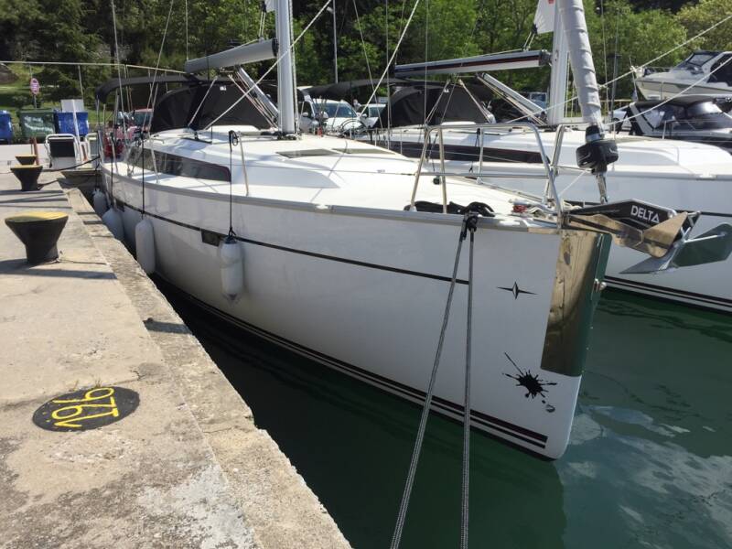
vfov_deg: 48.2
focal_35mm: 29
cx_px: 366
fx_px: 613
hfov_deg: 61.7
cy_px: 274
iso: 32
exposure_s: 1/3049
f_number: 2.2
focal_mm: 4.15
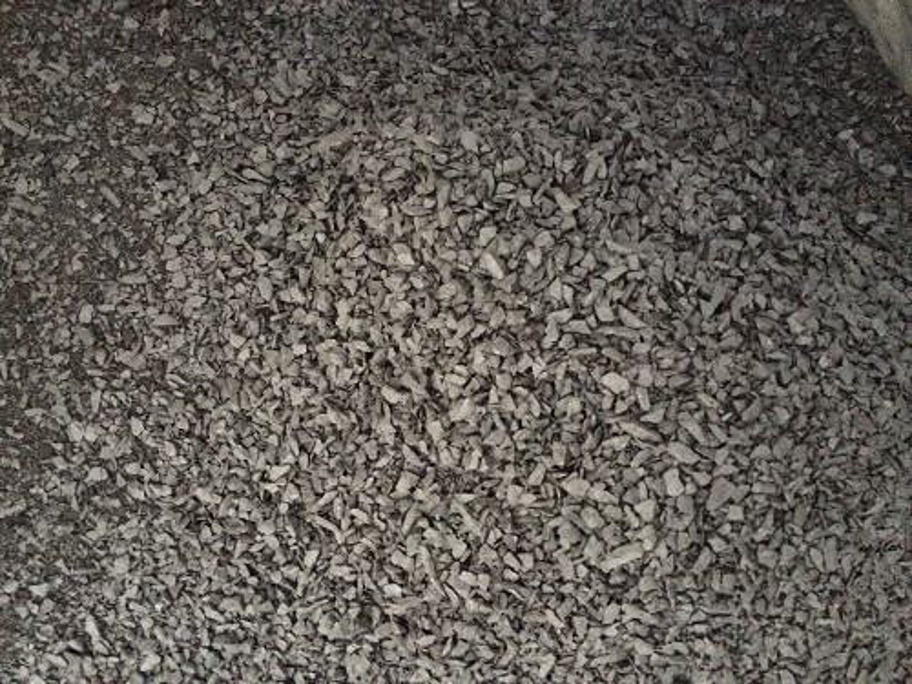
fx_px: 764
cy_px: 342
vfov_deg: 48.2
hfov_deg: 61.7
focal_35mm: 29
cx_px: 456
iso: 500
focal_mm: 4.15
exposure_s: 1/15
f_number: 2.2
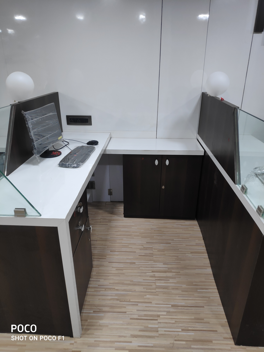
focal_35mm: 20
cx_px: 132
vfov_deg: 81.7
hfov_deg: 66.0
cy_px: 176
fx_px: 203
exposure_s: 1/100
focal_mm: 3.94
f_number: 1.9
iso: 339
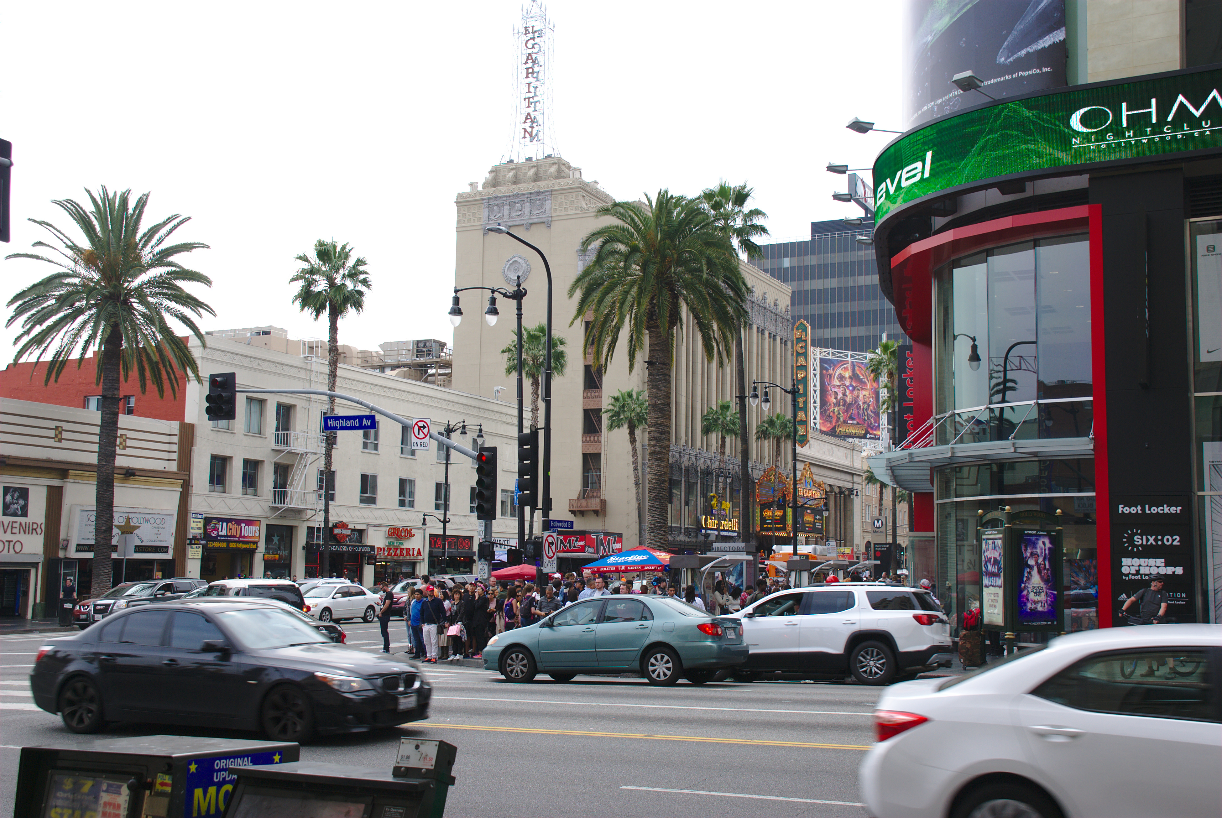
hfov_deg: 47.9
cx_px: 611
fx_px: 1376
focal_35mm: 40
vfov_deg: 33.1
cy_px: 409
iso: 100
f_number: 7.1
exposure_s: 1/200
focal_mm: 27
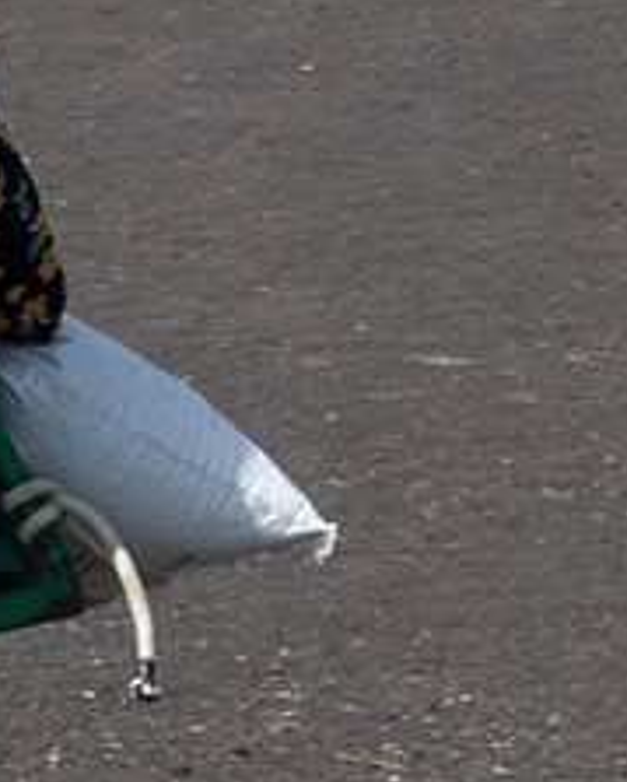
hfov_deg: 2.9
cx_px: -2203
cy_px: 487
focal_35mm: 517
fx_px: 11968
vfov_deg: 3.7
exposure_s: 1/1000
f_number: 4
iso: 125
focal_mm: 21.01
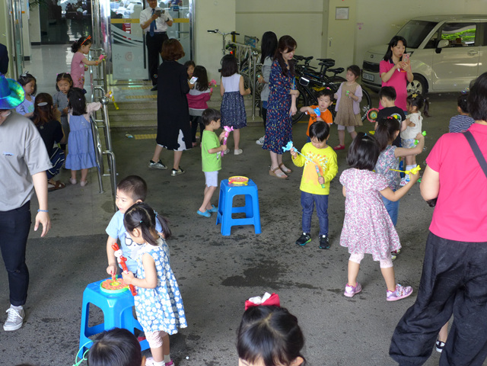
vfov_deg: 29.1
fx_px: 703
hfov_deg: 38.2
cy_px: 183
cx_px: 244
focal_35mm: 50
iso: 160
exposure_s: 1/80
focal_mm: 9.8
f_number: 1.9
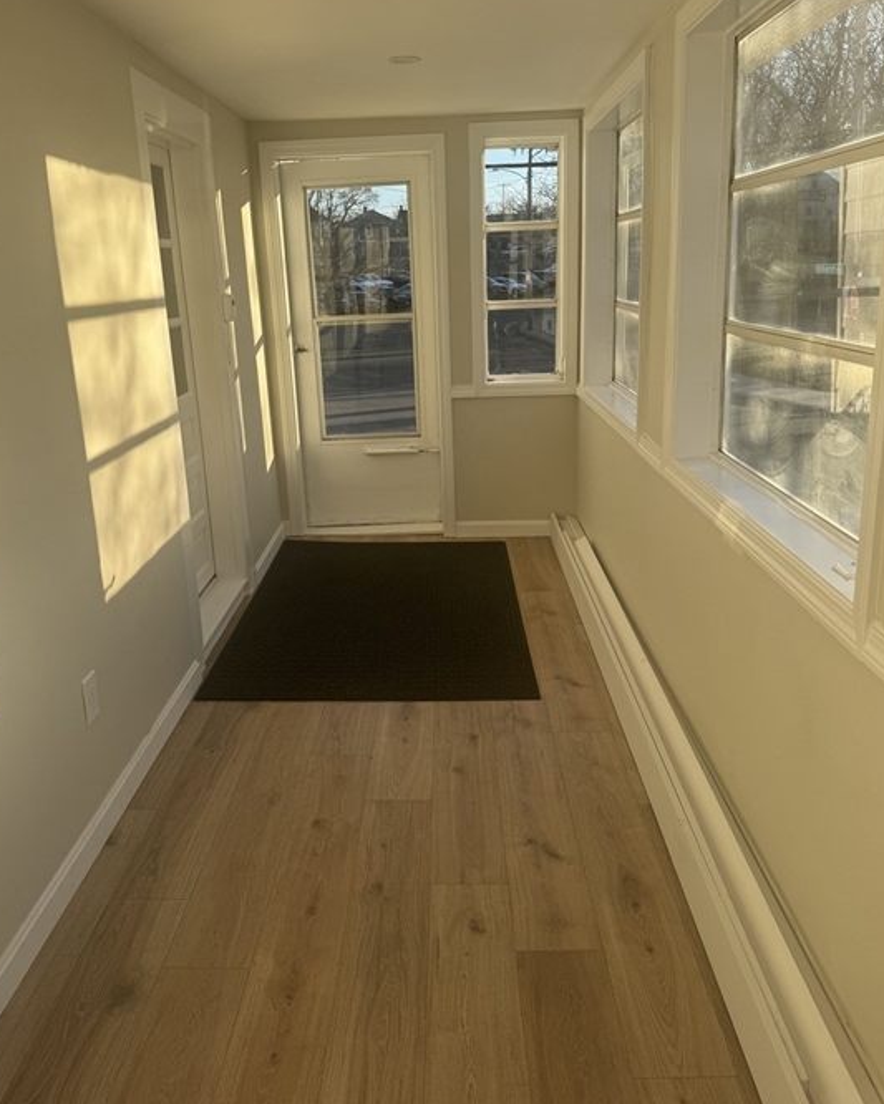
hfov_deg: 53.2
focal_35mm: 27
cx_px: 426
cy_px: 481
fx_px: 883
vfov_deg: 63.8
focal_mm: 6.76
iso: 80
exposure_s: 1/1285
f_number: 1.78
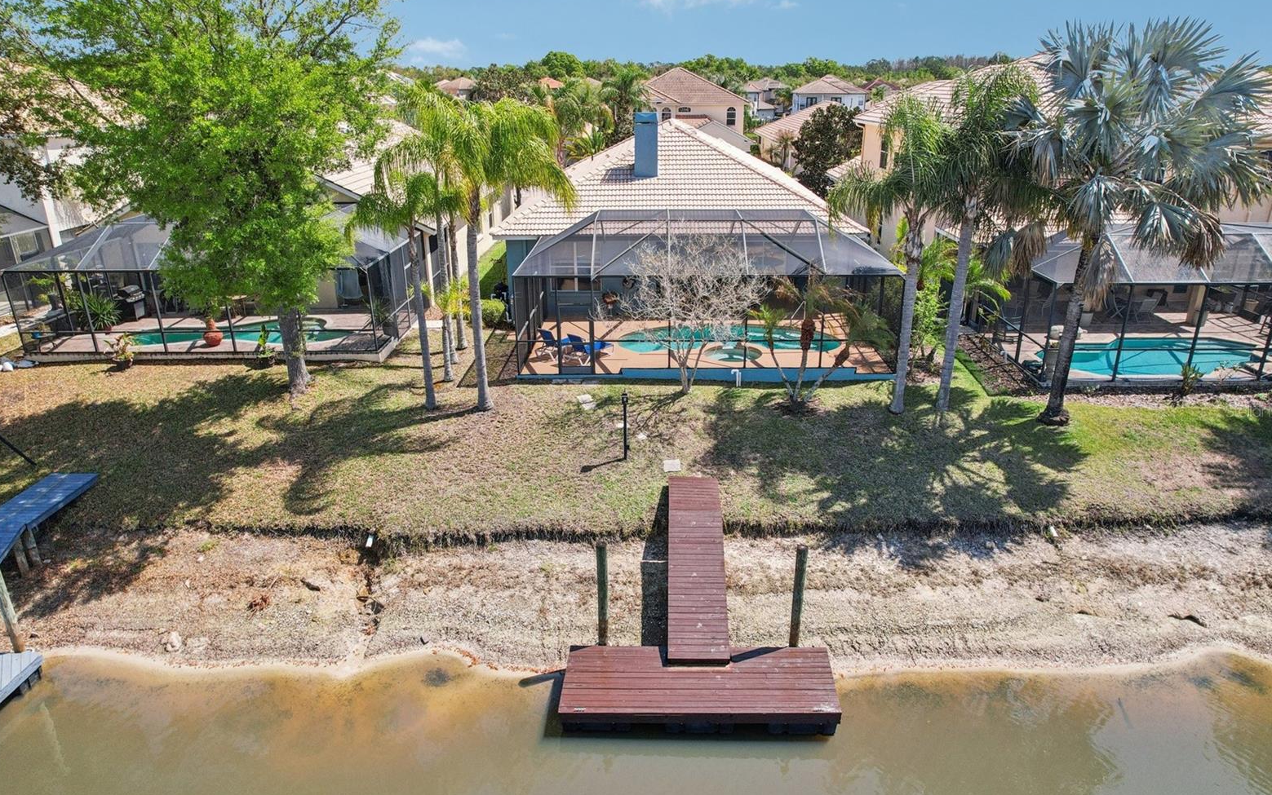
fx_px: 797
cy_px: 411
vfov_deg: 53.0
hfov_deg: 77.1
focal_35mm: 23
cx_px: 645
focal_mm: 8.4
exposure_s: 1/2000
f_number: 2.8
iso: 160
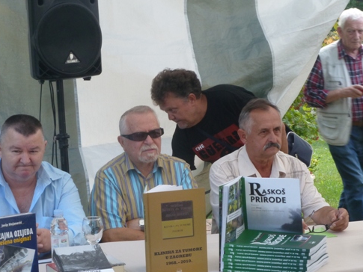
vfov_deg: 15.5
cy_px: 175
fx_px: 996
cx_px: 158
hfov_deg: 20.6
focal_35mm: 95
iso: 125
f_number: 6.3
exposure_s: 1/40
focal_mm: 11.9
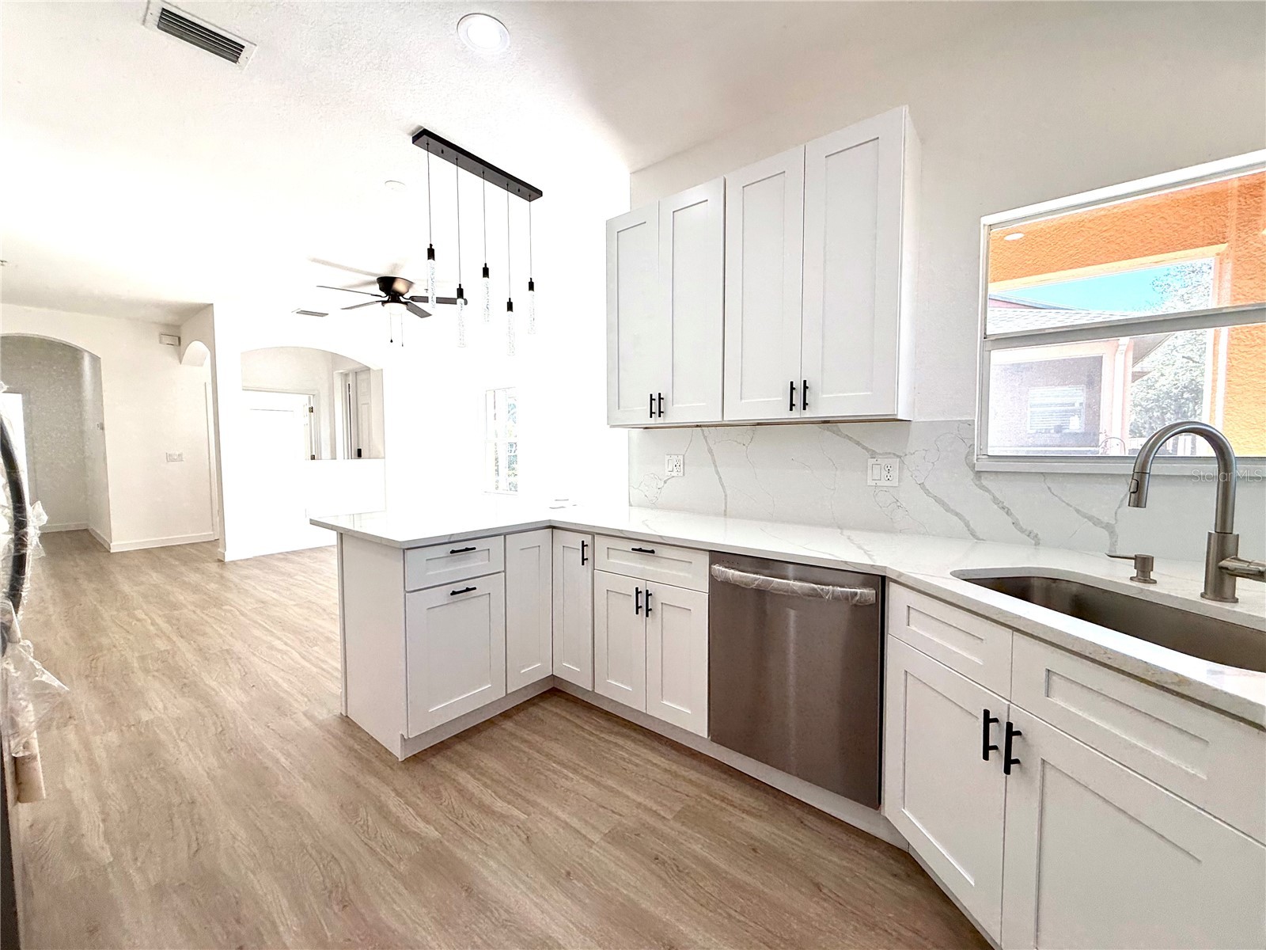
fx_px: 512
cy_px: 475
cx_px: 633
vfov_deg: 85.7
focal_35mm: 14
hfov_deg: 102.1
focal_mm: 2.22
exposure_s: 1/180
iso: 50
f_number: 2.2
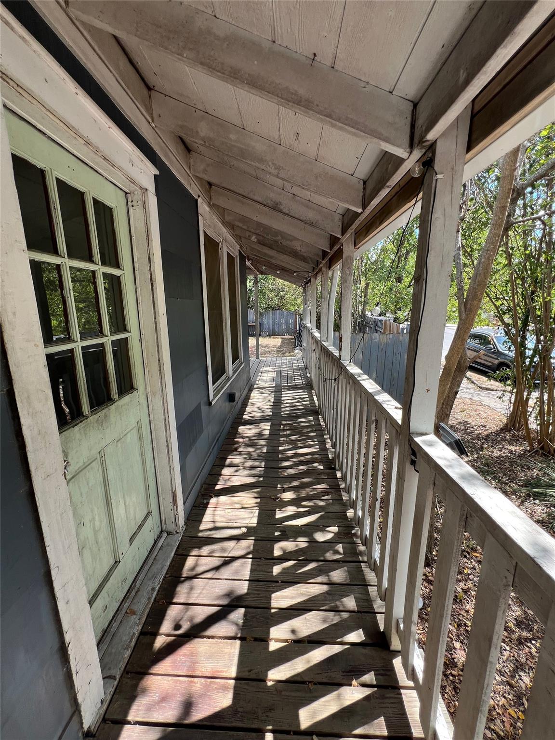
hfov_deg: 89.9
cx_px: 278
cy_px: 370
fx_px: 278
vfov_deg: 106.2
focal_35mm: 13
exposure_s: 1/217
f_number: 1.8
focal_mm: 1.57
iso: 32
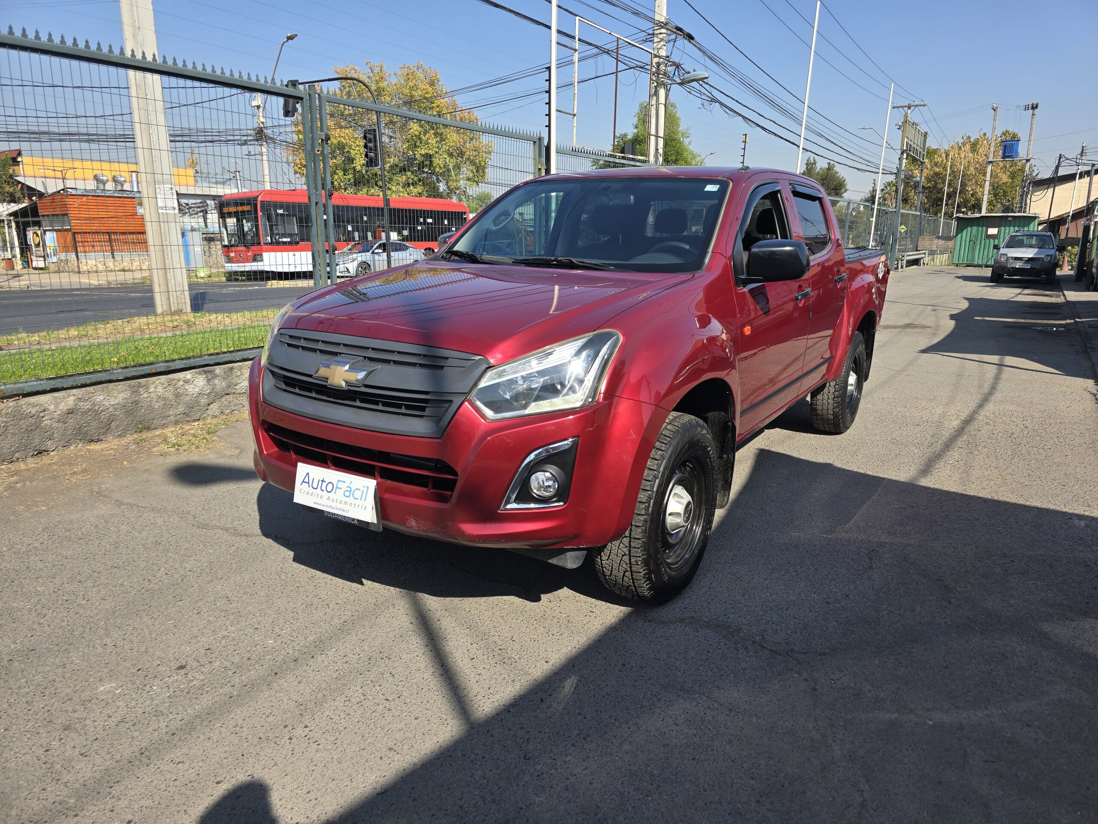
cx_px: 549
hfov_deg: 73.9
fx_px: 730
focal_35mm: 23
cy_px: 412
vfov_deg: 58.9
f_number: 1.7
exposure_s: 1/583
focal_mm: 6.3
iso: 12
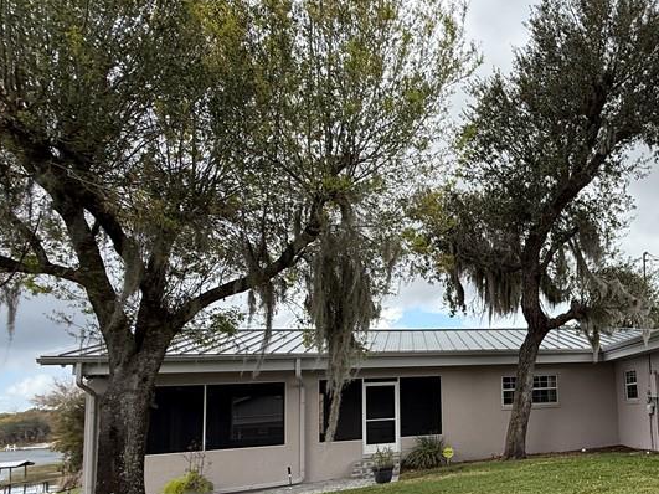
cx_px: 581
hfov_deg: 57.1
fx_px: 514
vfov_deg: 49.8
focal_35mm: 27
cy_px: 353
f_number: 2.2
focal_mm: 2.22
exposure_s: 1/853
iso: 50
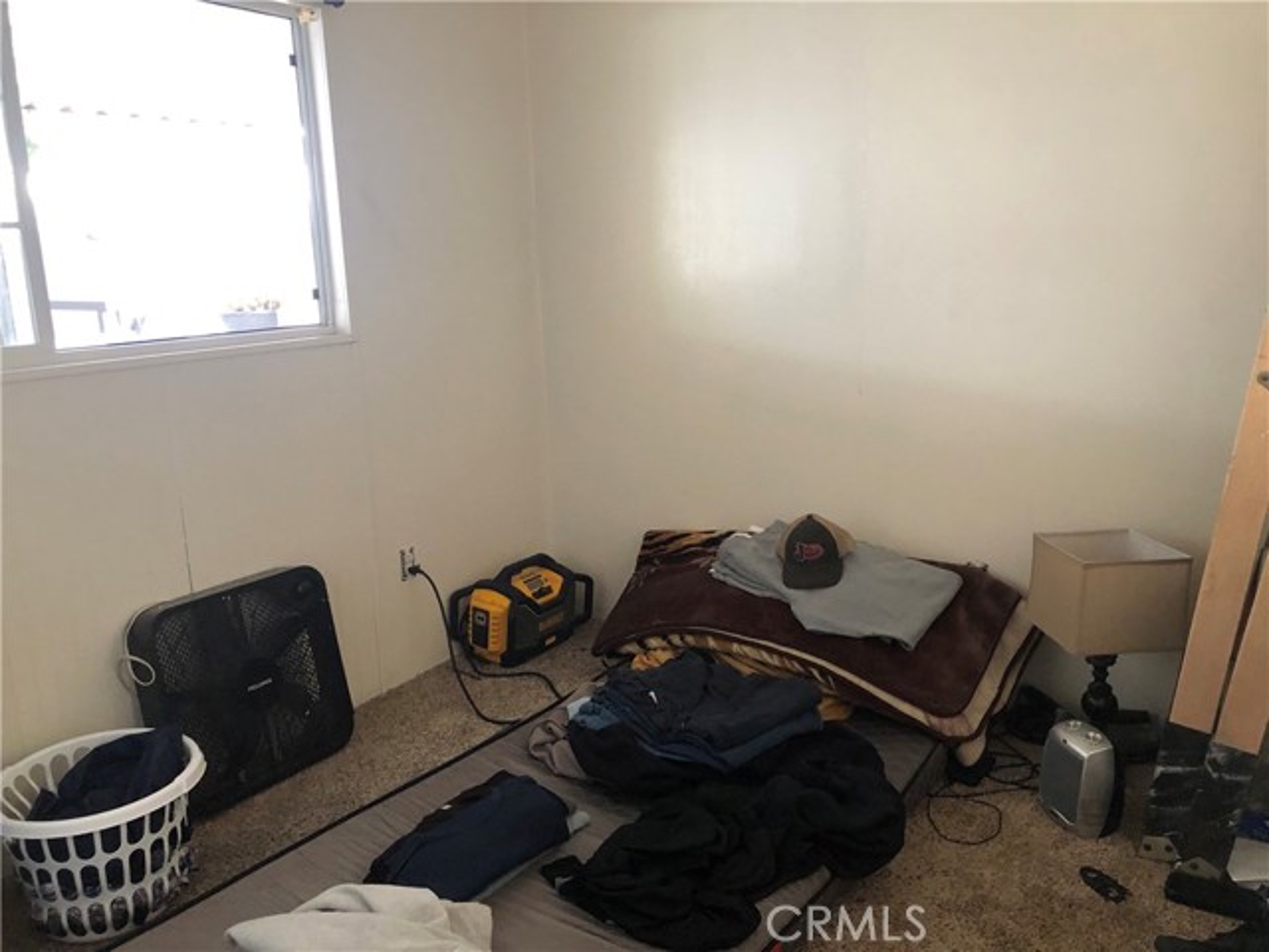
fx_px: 1026
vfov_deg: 49.7
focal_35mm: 28
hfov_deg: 63.4
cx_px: 634
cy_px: 476
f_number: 1.8
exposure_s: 1/15
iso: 64
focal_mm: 3.99
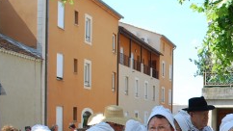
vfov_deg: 15.6
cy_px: 148
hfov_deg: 26.3
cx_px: 249
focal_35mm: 75
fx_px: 463
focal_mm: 18
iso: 100
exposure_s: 1/160
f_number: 6.3
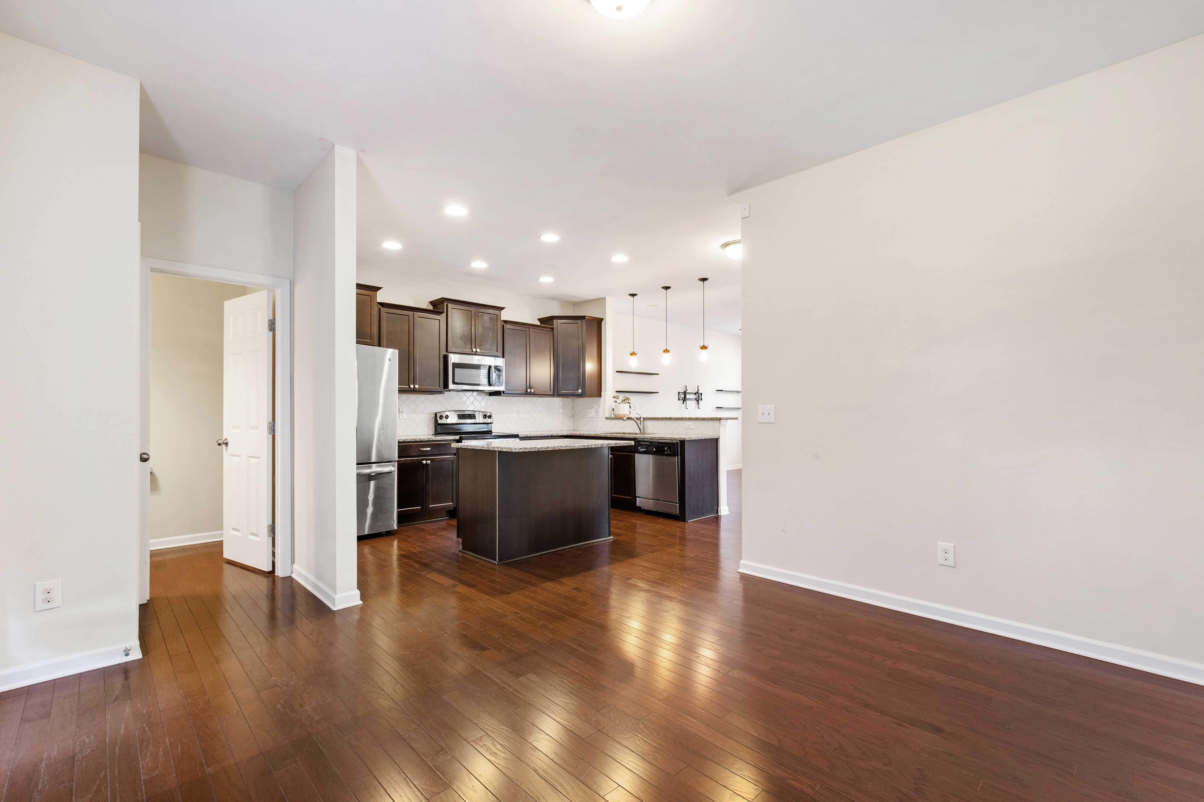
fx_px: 502
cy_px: 401
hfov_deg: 100.4
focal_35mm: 15
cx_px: 602
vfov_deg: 77.3
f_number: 8
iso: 100
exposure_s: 1.6
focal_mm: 10
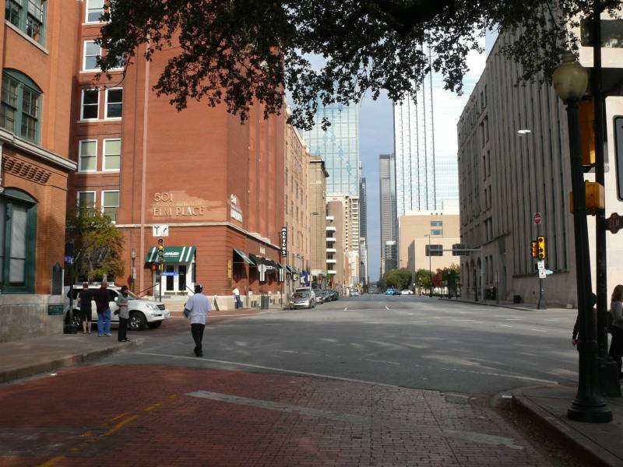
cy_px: 234
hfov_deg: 52.6
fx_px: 630
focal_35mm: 35
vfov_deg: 40.7
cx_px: 312
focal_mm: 7.4
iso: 100
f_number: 5.6
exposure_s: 1/320
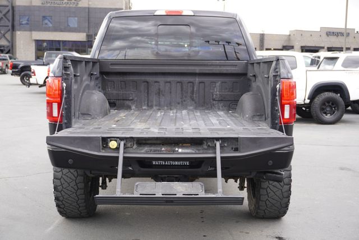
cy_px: 120
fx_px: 524
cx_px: 180
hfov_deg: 37.8
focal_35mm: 52
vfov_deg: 25.8
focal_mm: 35
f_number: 5
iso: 125
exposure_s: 1/60
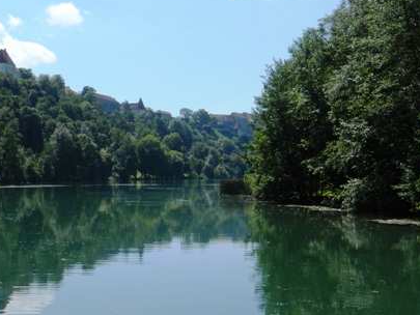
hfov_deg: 31.7
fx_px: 728
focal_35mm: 60
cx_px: 118
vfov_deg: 24.4
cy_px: 117
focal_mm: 6.9
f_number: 4
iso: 160
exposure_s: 1/1600
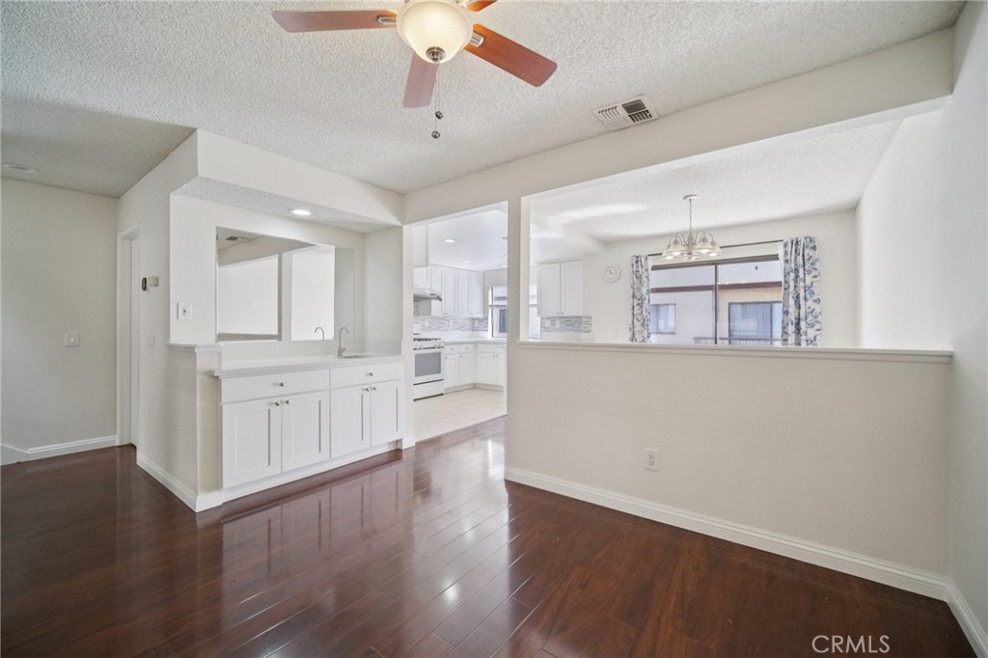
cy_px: 329
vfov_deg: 81.2
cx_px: 494
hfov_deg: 104.3
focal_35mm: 14
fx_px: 384
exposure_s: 1/40
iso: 400
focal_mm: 9
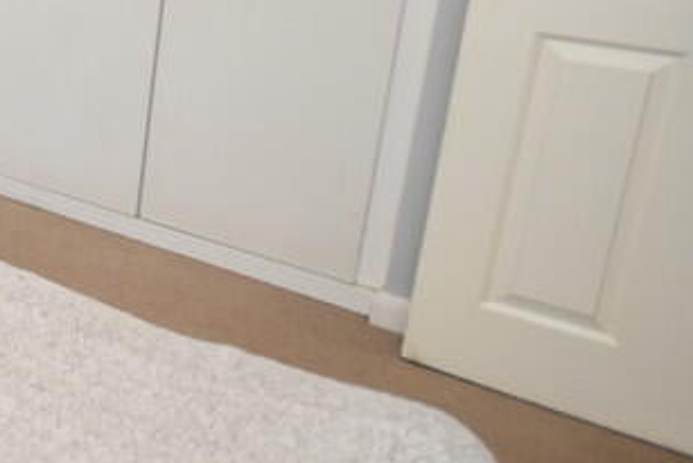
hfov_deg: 25.5
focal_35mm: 50
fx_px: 963
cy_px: 8
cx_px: -422
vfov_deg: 25.8
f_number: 4
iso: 800
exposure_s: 1/160
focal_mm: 10
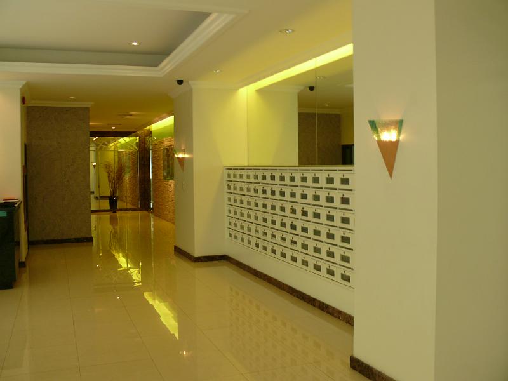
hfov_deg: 52.6
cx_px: 254
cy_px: 190
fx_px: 514
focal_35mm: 35
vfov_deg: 40.7
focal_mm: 7.4
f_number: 4
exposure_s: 1/6
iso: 100
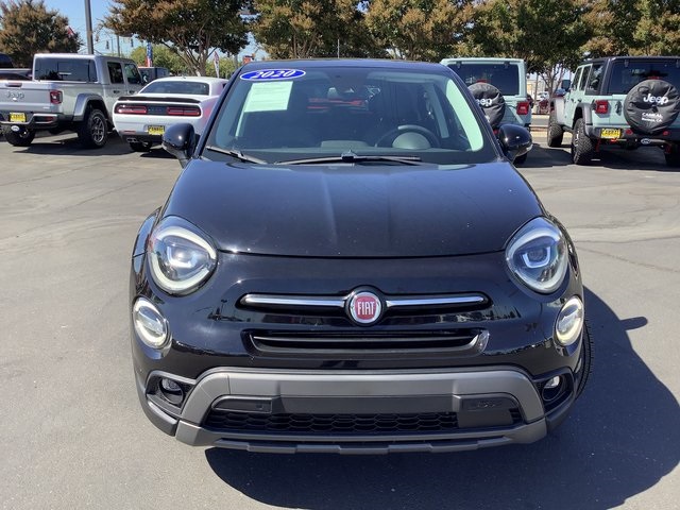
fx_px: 609
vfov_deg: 45.4
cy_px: 255
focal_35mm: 31
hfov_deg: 58.4
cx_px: 340
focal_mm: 3.3
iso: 25
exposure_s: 1/328
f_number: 2.4
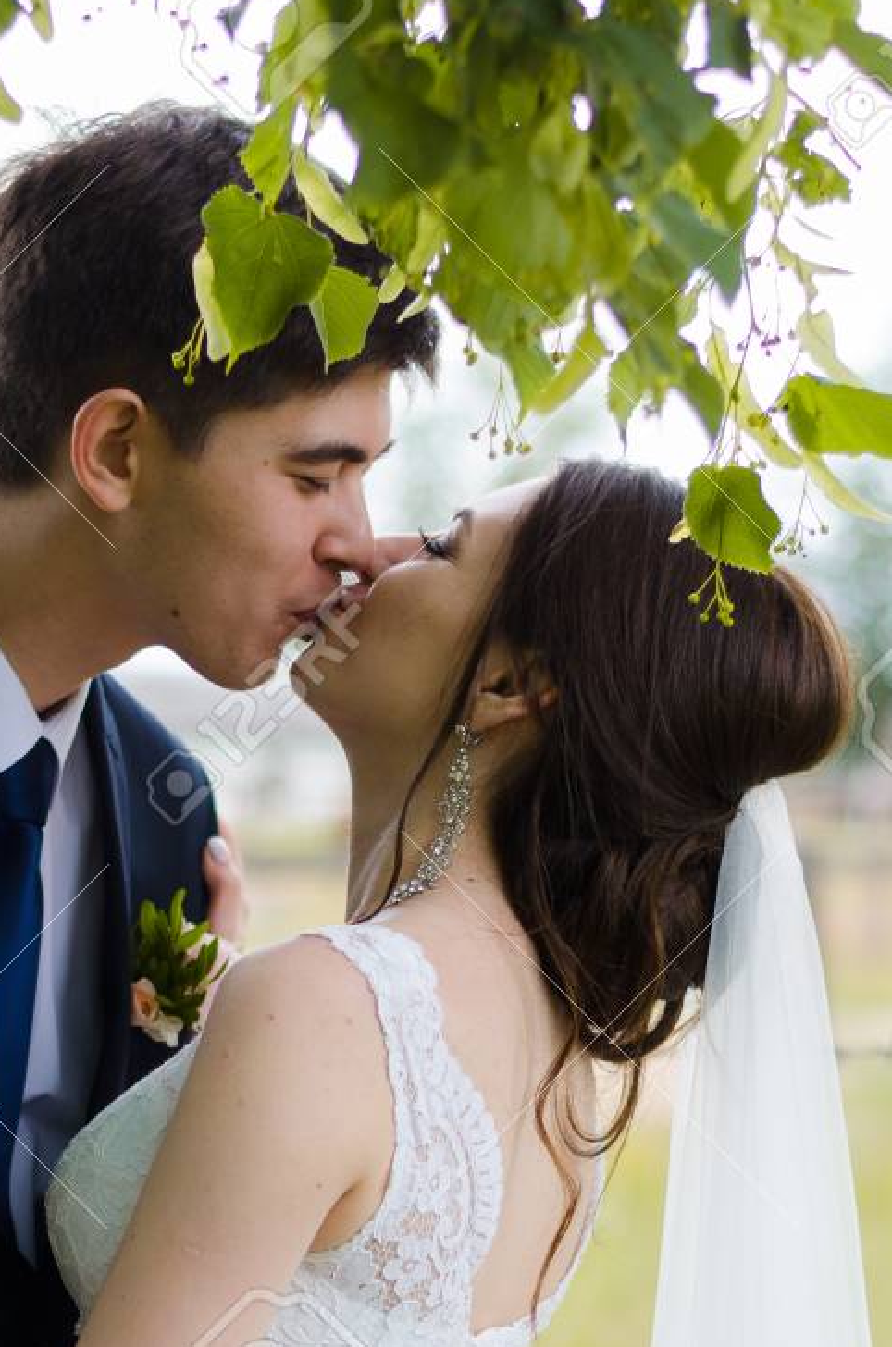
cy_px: 1032
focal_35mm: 134
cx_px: 193
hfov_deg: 10.2
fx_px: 5004
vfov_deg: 15.3
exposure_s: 1/1000
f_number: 2.2
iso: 250
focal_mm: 50
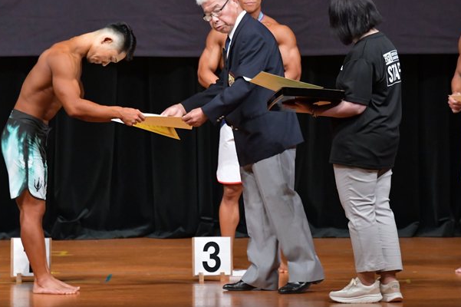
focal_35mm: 348
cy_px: 116
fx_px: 4454
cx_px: 225
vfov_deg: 3.9
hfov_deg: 5.9
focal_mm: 180
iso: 5000
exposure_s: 1/400
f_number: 5.6
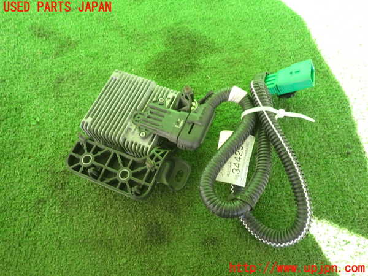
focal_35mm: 25
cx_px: 184
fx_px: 266
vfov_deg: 54.9
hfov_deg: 69.4
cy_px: 138
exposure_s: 1/60
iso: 100
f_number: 2
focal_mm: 4.5
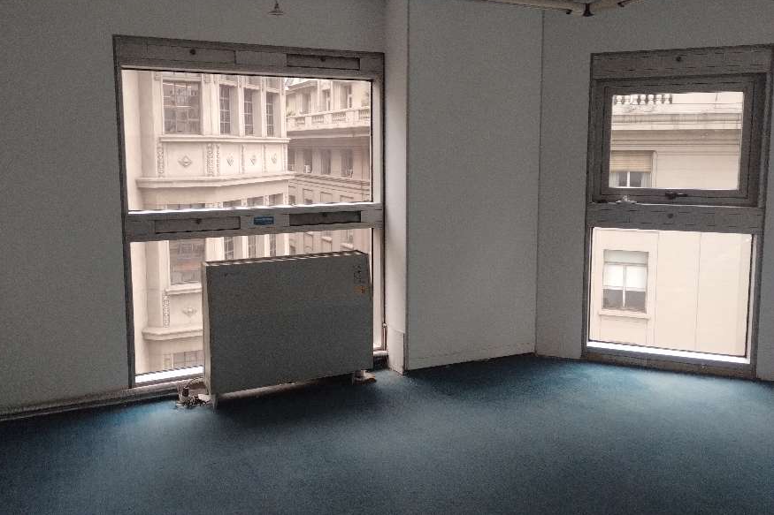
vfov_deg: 43.5
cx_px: 377
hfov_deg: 61.9
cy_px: 218
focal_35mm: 30
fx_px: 645
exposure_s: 1/33
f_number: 1.8
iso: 375
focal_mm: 4.27
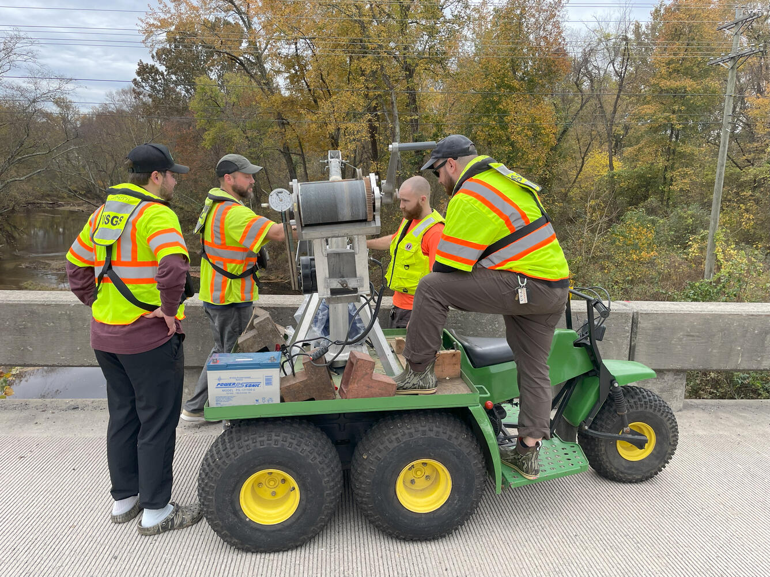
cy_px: 288
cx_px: 385
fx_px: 578
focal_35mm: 26
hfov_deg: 67.3
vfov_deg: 53.1
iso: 32
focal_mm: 4.2
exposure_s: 1/729
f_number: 1.6
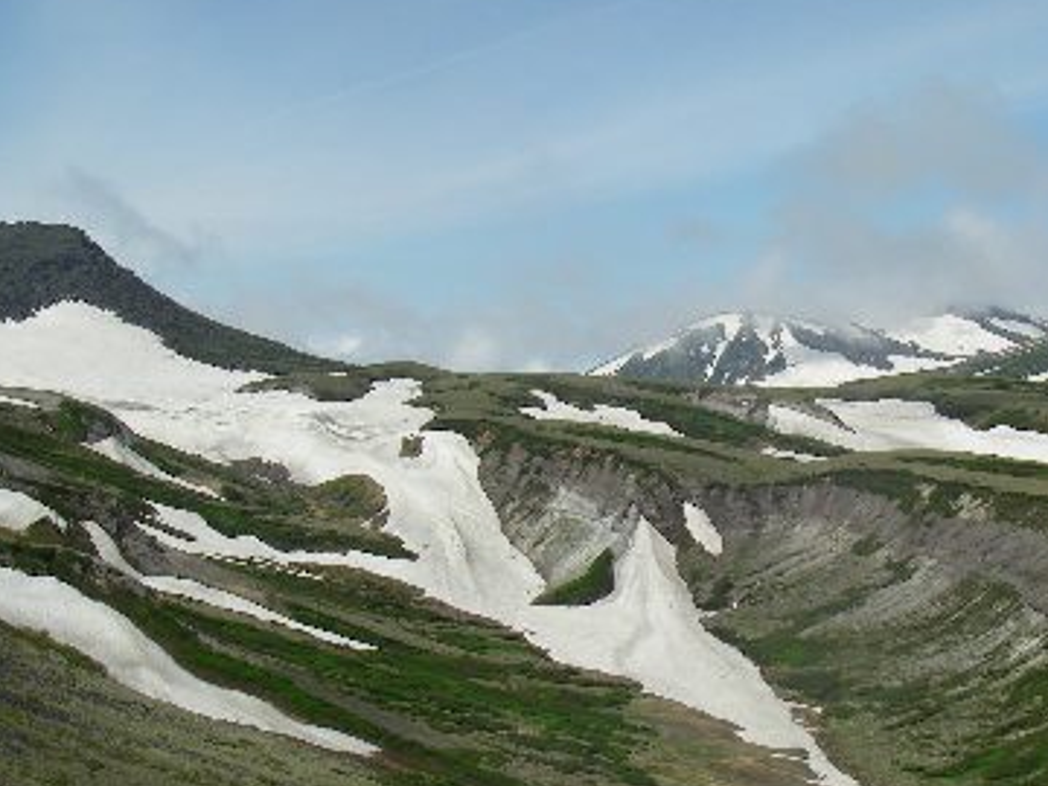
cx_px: 664
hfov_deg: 35.3
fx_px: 1635
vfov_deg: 27.0
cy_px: 469
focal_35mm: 54
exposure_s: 1/400
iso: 64
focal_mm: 6.3
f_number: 6.6
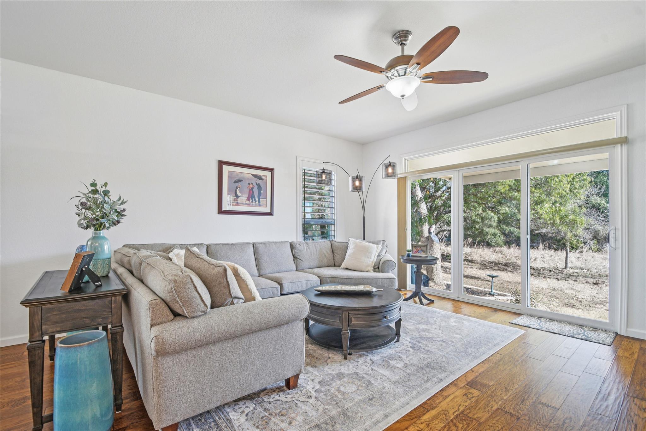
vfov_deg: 77.3
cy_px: 216
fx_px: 269
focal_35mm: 15
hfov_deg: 100.4
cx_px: 323
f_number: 8
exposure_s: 1/10
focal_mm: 10
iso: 400
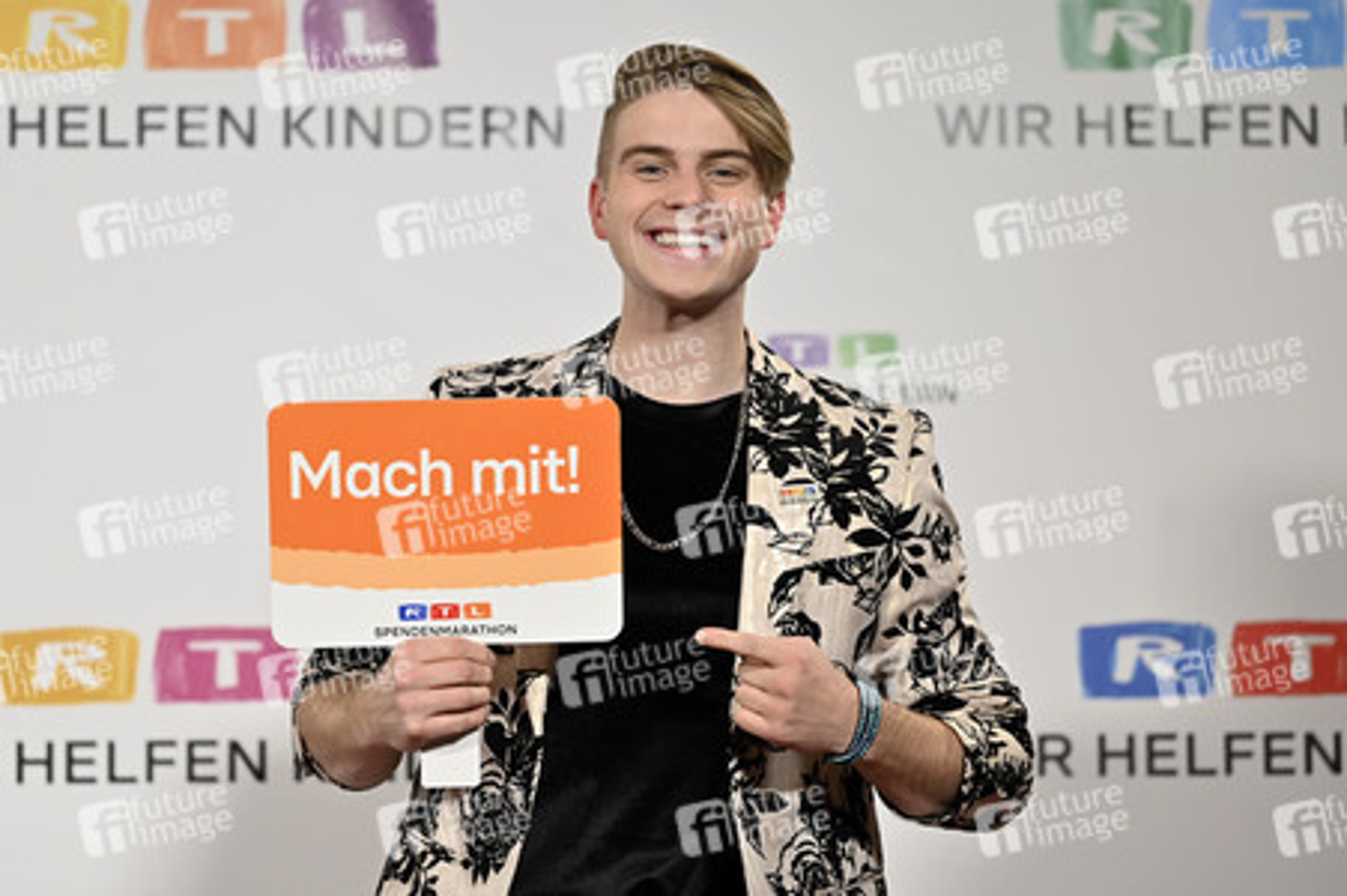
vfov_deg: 13.8
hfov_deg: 20.6
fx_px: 3701
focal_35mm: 99
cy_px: 448
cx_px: 674
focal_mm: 99
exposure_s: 1/320
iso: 1000
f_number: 2.8
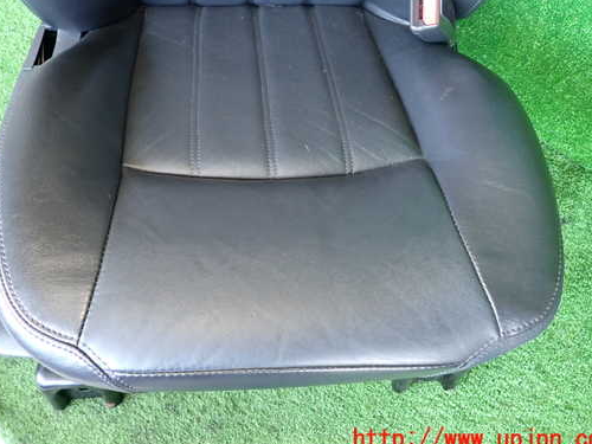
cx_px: 265
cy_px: 188
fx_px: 513
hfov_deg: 59.8
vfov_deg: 46.6
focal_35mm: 30
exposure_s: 1/30
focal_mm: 4.5
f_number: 2
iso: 400
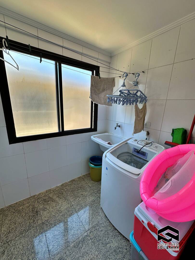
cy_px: 130
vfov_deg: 102.1
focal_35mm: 14
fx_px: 105
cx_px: 98
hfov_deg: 85.7
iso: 40
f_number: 2.2
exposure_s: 1/113
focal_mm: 2.22
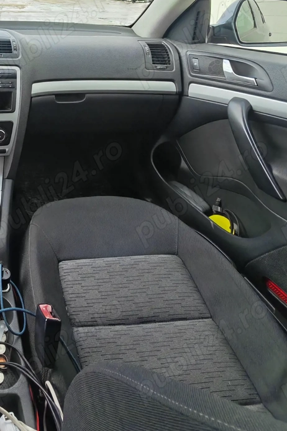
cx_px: -17
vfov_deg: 61.6
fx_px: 311
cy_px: 66
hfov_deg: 41.2
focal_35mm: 26
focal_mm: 2.16
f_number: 2.2
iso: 50
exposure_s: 1/210
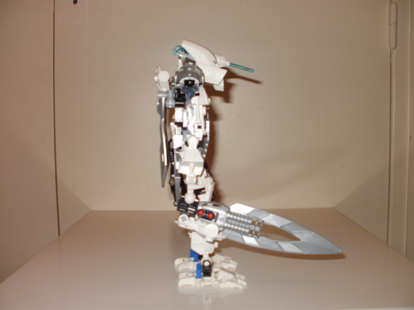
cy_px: 155
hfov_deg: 51.4
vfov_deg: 39.7
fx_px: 431
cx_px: 207
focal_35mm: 36
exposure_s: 1/30
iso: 125
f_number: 3.5
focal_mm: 6.3
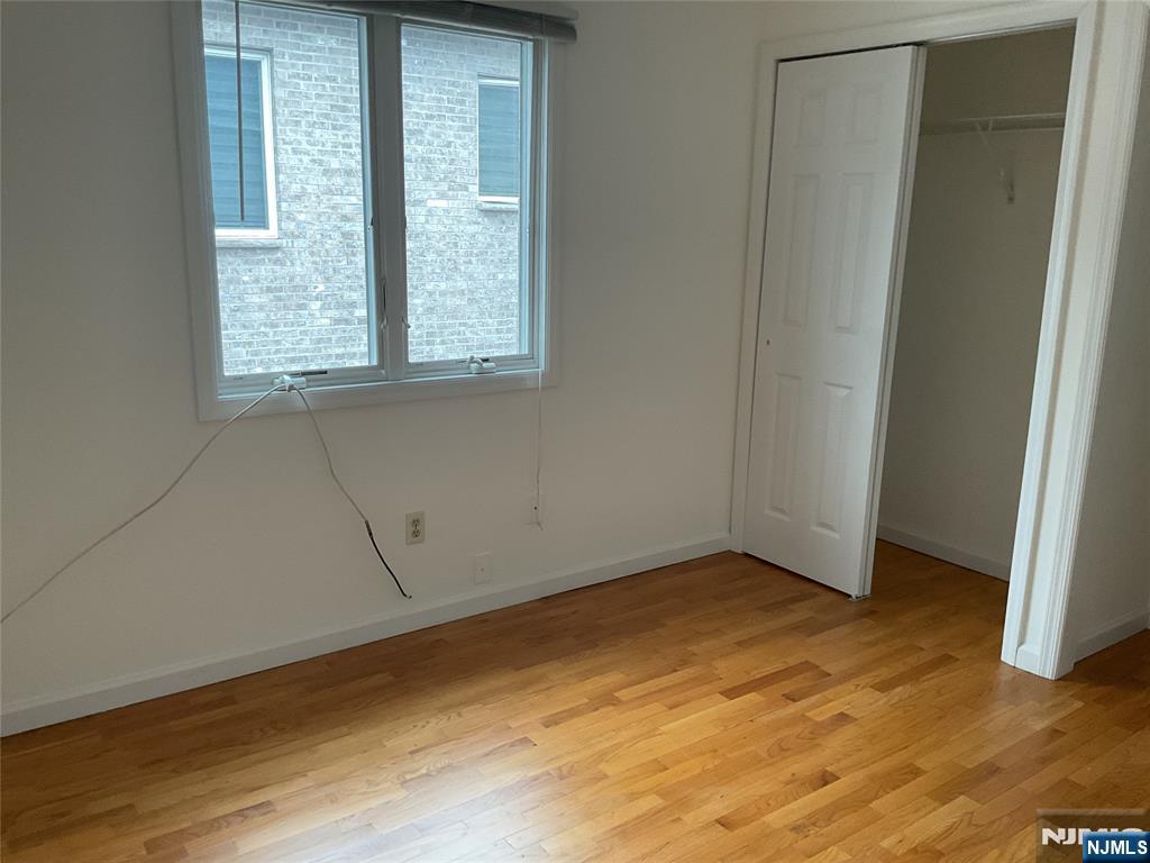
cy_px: 432
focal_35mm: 29
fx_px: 963
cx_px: 575
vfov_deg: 48.2
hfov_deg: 61.7
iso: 100
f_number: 1.8
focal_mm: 3
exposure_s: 1/60
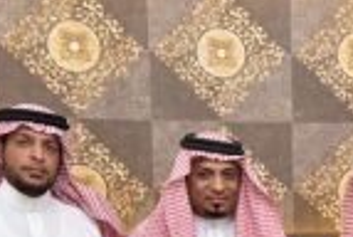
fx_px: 1042
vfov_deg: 12.5
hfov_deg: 18.5
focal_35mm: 106
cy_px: 327
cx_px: 383
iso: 1000
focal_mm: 38
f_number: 5.6
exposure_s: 1/160
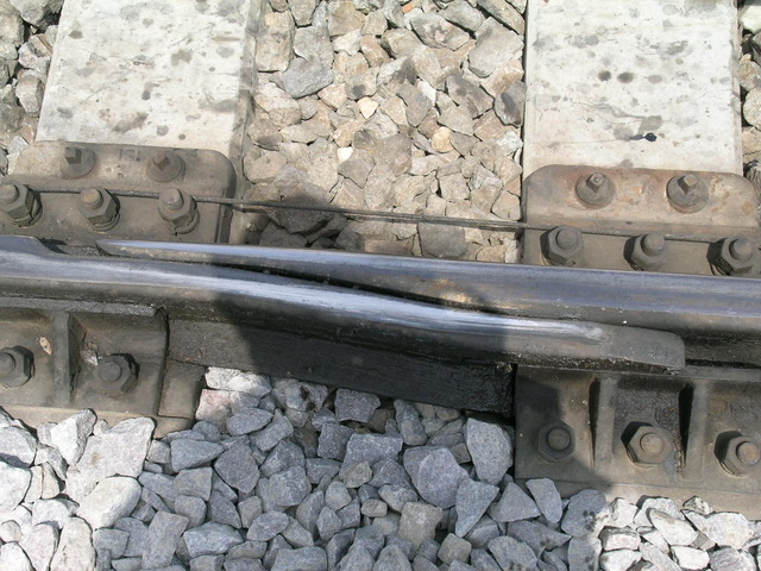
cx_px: 380
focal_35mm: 50
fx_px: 1099
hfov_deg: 38.2
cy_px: 286
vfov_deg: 29.1
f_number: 6.8
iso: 50
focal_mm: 10.3
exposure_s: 1/163
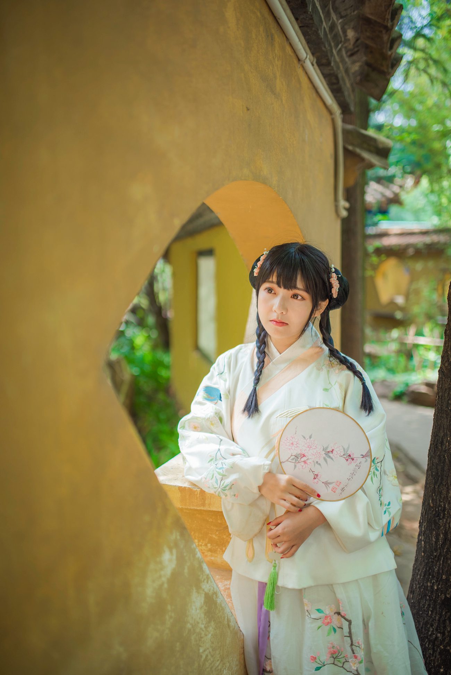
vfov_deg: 54.4
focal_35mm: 35
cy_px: 338
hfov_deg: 37.9
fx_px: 657
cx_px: 226
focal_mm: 35
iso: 100
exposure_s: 1/400
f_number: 1.4
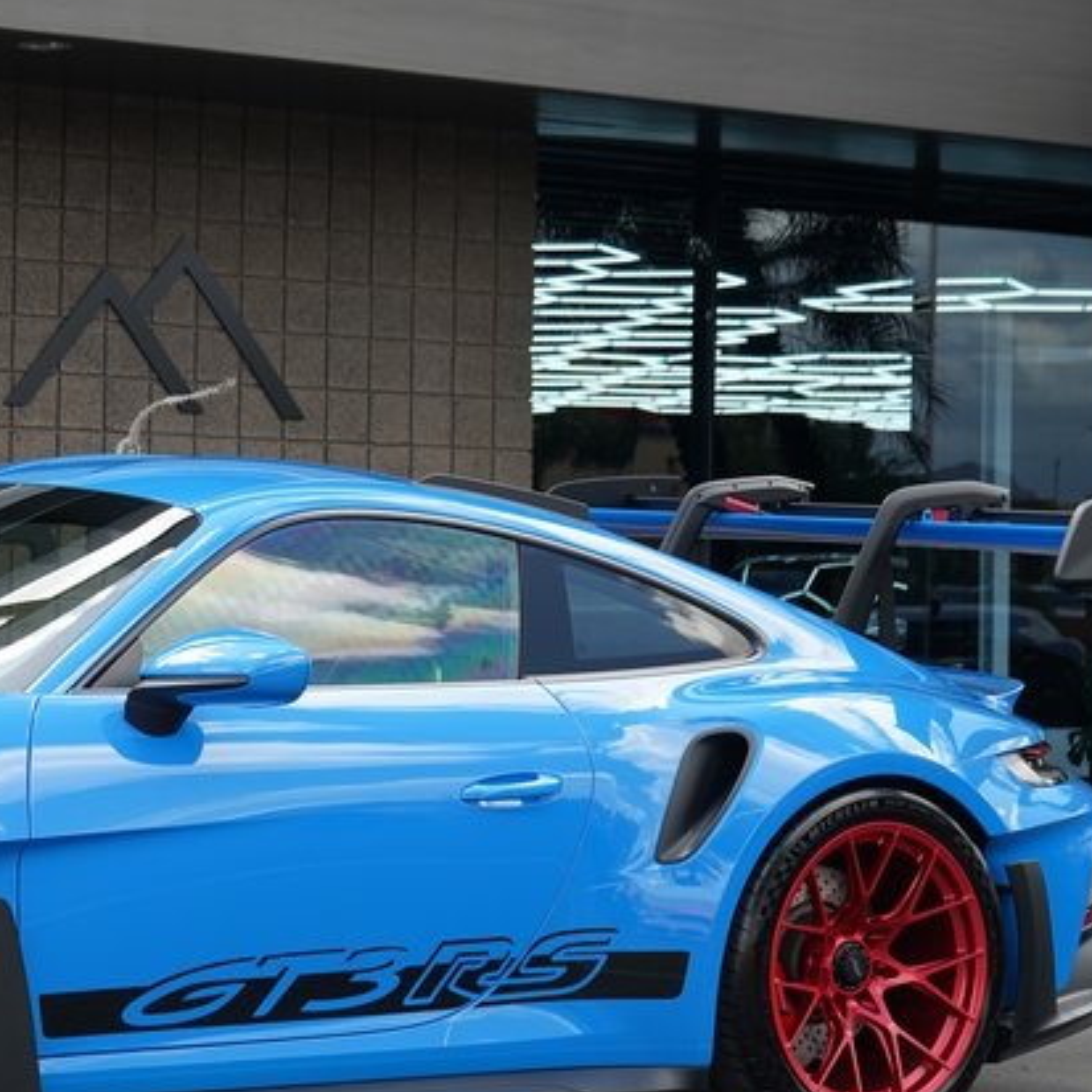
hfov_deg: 14.8
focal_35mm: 116
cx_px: 66
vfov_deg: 15.0
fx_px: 4140
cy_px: 522
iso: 250
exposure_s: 1/160
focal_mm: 55
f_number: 5
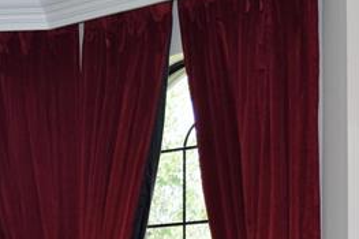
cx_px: -46
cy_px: 411
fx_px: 1515
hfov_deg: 13.2
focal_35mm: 152
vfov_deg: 8.7
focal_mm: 26
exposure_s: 1/125
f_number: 5.6
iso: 400
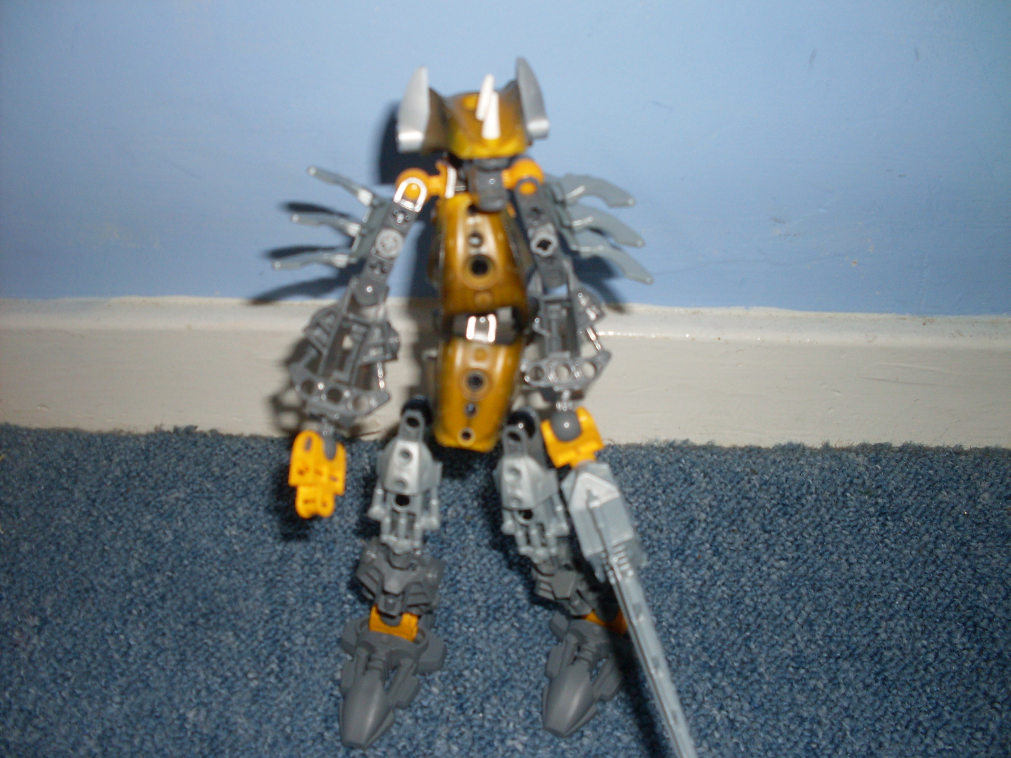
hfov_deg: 49.0
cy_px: 379
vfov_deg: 37.7
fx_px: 1110
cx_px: 506
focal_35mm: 38
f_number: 2.8
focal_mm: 6.3
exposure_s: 1/45
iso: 100
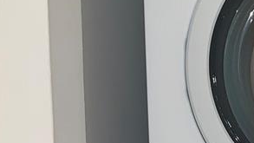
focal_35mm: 116
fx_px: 781
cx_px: 329
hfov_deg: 17.3
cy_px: 302
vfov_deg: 9.6
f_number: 1.8
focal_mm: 4.25
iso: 50
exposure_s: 1/17
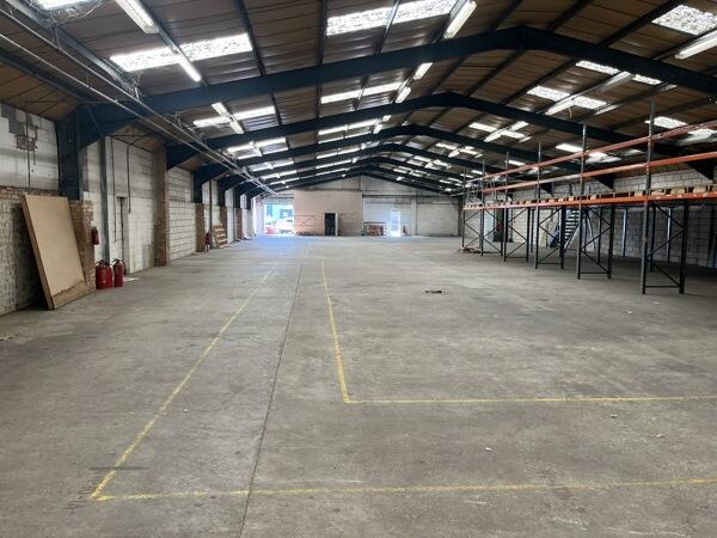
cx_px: 358
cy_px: 269
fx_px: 539
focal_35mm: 26
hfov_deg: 67.3
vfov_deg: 53.1
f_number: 1.6
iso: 100
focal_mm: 5.1
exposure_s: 1/100
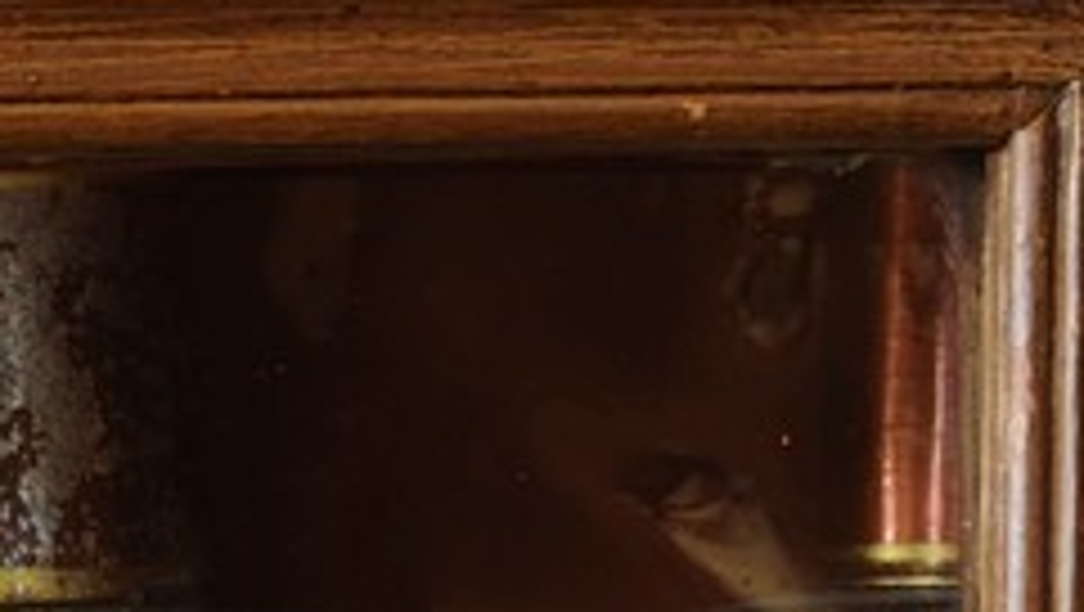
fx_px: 9579
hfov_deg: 6.0
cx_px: -2267
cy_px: 1192
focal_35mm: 333
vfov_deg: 3.6
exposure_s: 3
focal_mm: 48
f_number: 9
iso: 200
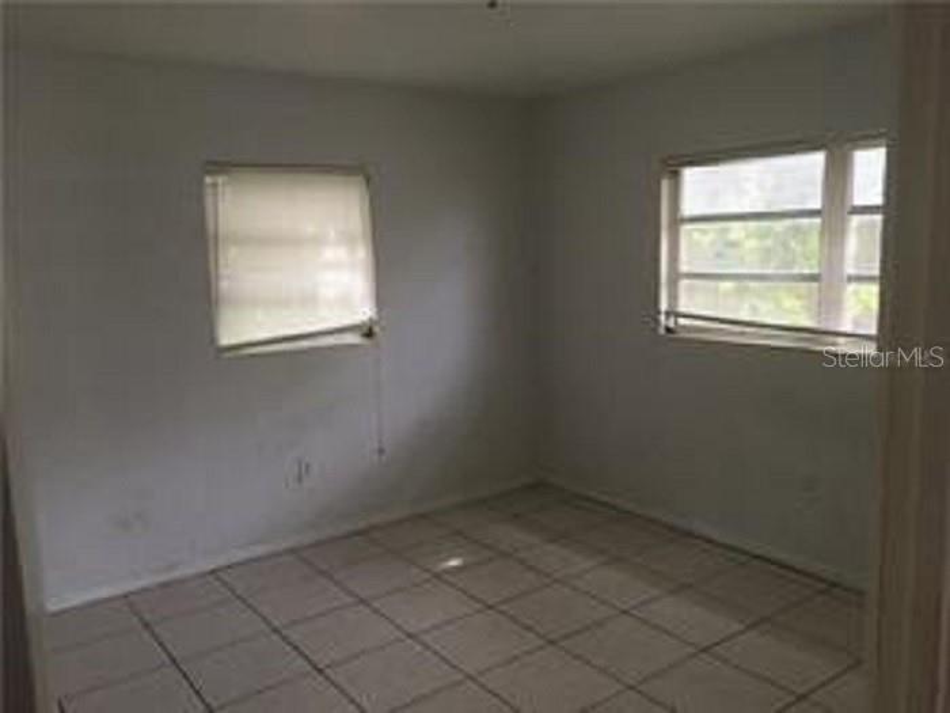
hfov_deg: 61.7
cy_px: 356
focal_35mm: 29
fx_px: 796
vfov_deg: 48.2
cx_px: 475
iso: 80
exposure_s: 1/30
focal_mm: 4.15
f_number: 2.2
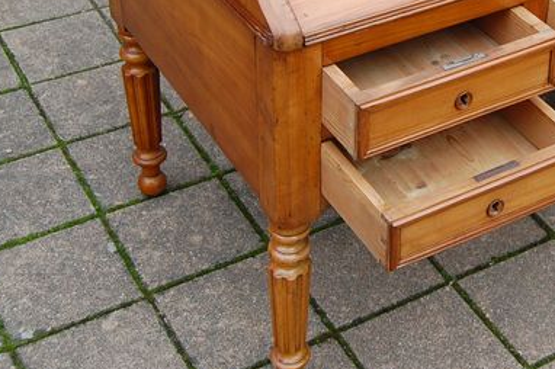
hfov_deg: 25.2
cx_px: 495
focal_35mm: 78
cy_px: 13
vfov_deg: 17.1
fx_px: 1201
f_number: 5.6
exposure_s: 1/125
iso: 200
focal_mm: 22
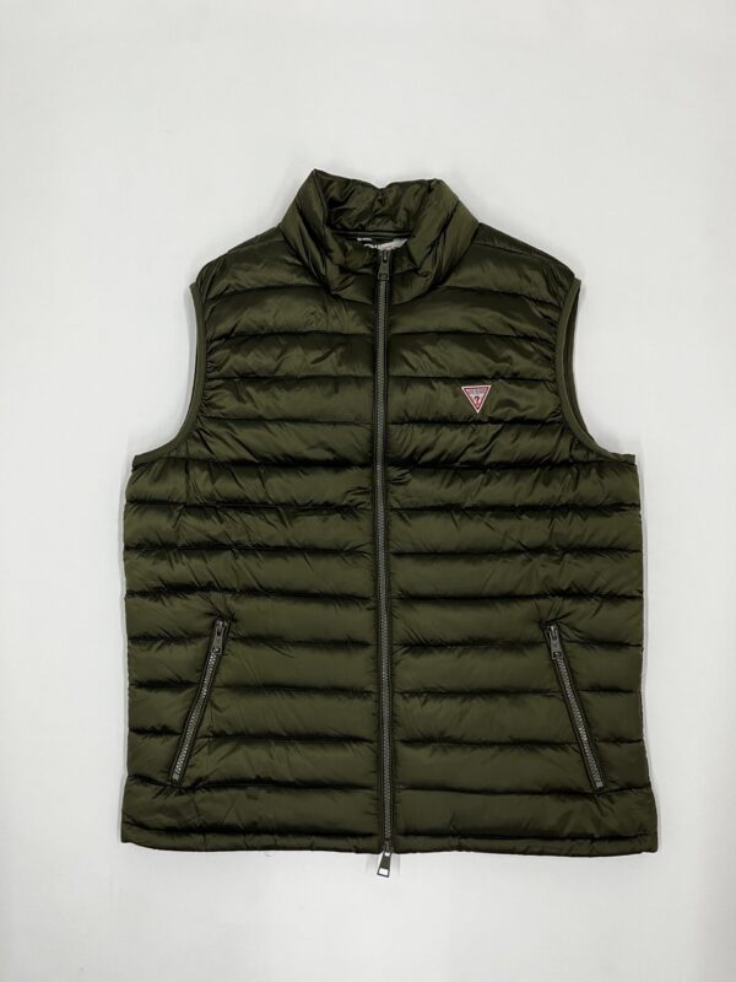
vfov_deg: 67.3
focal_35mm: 26
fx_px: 737
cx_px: 368
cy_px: 491
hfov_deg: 53.1
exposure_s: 1/50
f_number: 1.6
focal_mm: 5.1
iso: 80
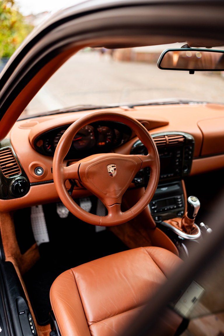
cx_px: 112
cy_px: 168
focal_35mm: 35
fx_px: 327
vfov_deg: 54.4
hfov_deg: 37.9
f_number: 1.4
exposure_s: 1/200
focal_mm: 35
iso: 200
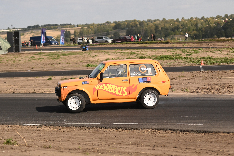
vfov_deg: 12.2
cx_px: 117
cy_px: 78
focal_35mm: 112
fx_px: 728
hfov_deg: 18.3
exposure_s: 1/20000
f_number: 2.8
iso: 1000
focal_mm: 75
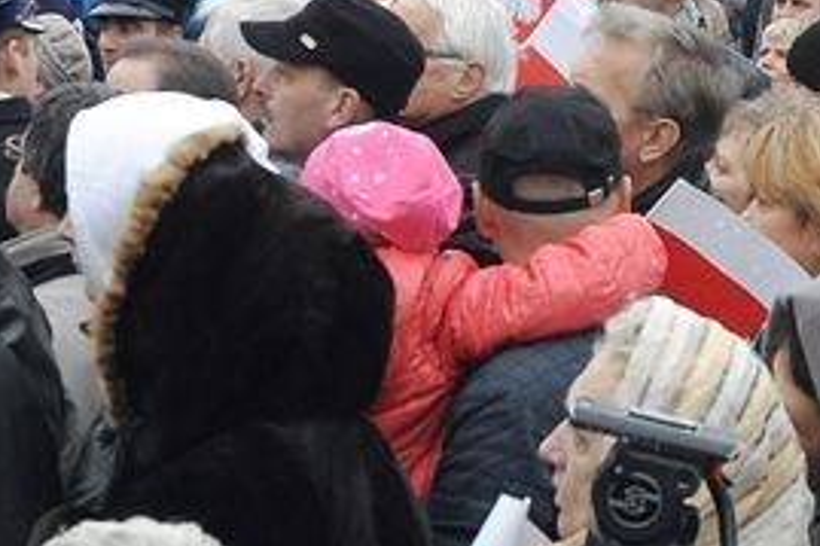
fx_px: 3665
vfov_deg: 8.5
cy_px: 215
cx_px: 433
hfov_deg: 12.8
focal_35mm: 161
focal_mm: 34
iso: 800
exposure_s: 1/250
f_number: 8
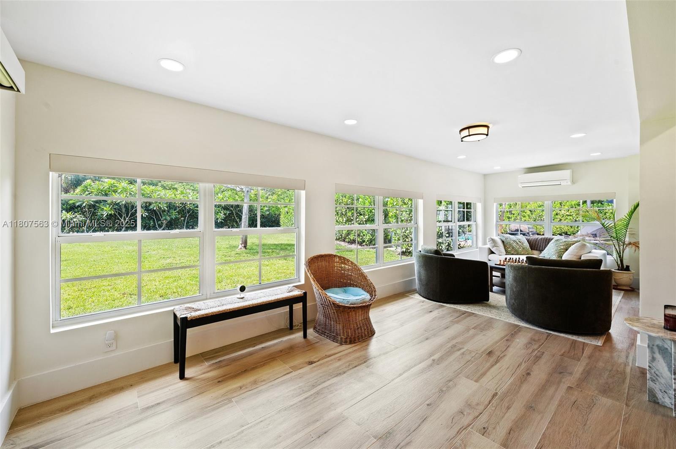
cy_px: 224
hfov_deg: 100.5
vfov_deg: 77.2
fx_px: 281
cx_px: 338
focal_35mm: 15
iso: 200
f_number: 8
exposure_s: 1/15
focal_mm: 15
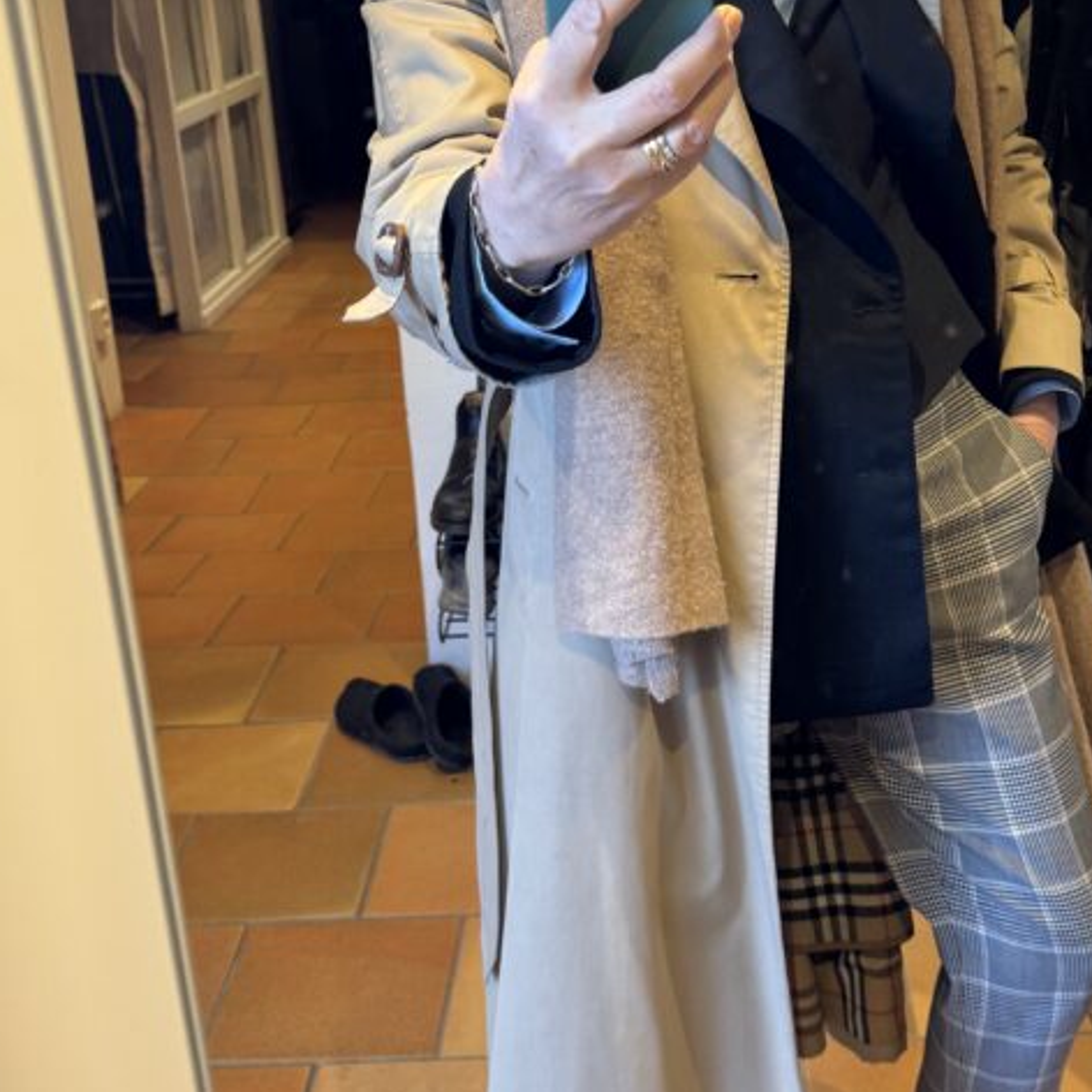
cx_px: 703
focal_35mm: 46
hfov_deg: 36.5
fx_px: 1642
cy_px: 440
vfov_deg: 36.7
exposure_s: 1/50
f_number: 1.78
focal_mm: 6.76
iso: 125
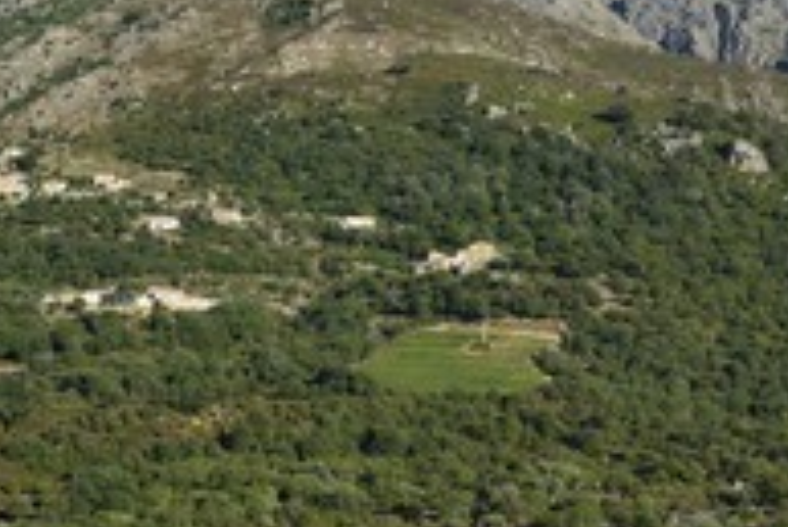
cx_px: 449
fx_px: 1665
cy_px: 131
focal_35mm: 76
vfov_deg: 17.9
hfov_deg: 26.6
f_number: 7.1
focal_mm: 35
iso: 200
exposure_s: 1/640
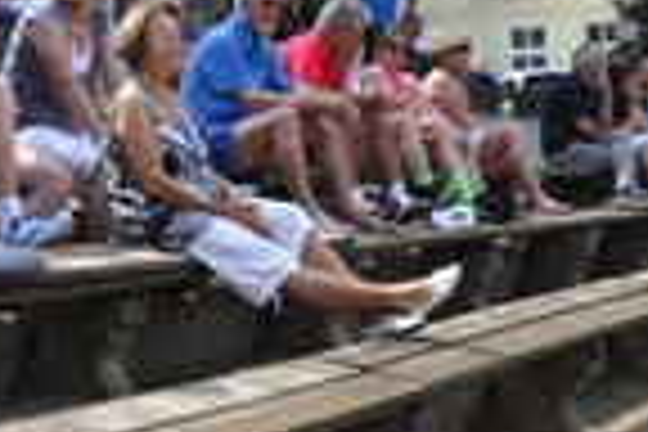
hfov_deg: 23.2
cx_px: 0
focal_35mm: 84
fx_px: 1512
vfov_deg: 16.1
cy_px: 58
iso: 400
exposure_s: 1/1250
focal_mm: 18
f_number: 5
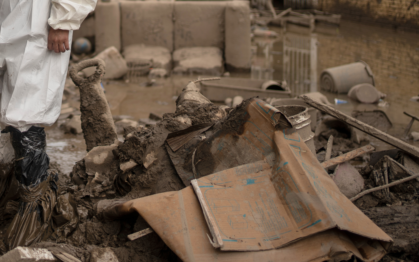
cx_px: 37
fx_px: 788
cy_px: 20
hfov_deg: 28.6
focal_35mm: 69
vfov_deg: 18.5
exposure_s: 1/2000
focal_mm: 35
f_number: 1.8
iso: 50
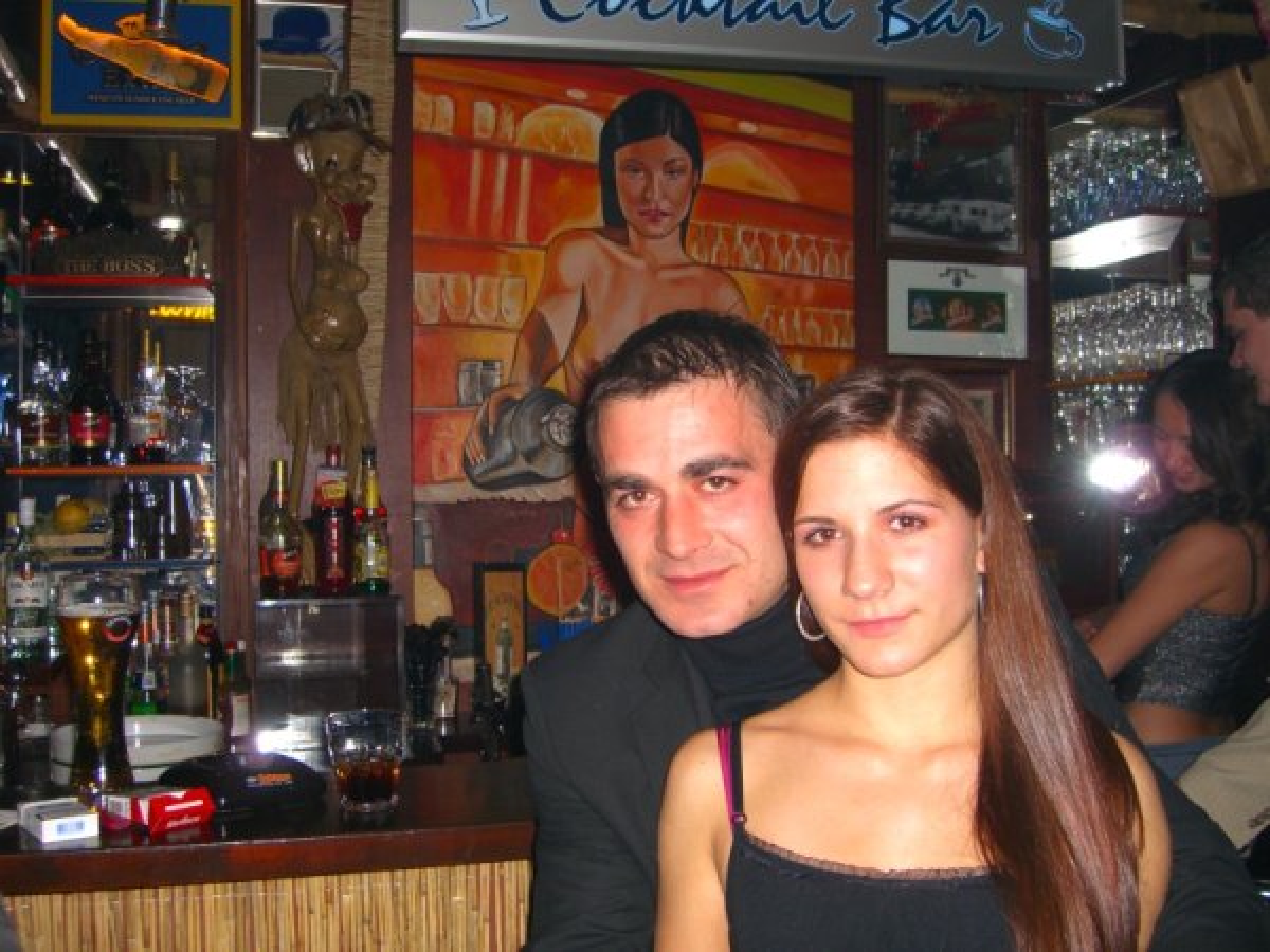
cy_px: 476
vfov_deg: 37.7
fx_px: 1394
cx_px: 635
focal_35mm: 38
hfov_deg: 49.0
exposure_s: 1/60
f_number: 2.8
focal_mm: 7.9
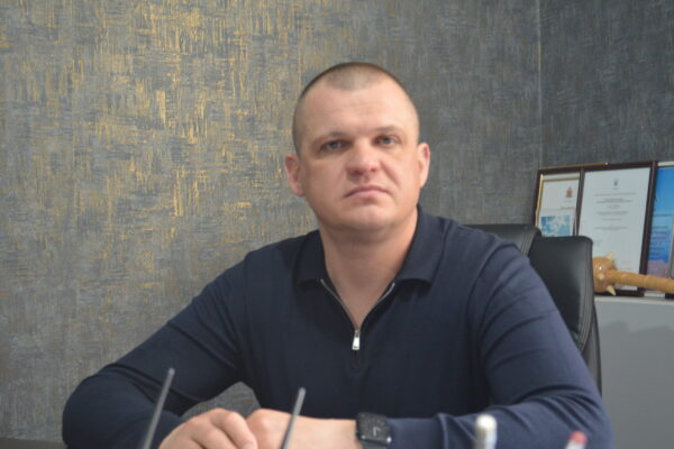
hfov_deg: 35.1
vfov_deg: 23.8
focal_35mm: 57
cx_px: 337
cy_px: 224
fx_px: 1067
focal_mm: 38
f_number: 5
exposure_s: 1/30
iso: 1400
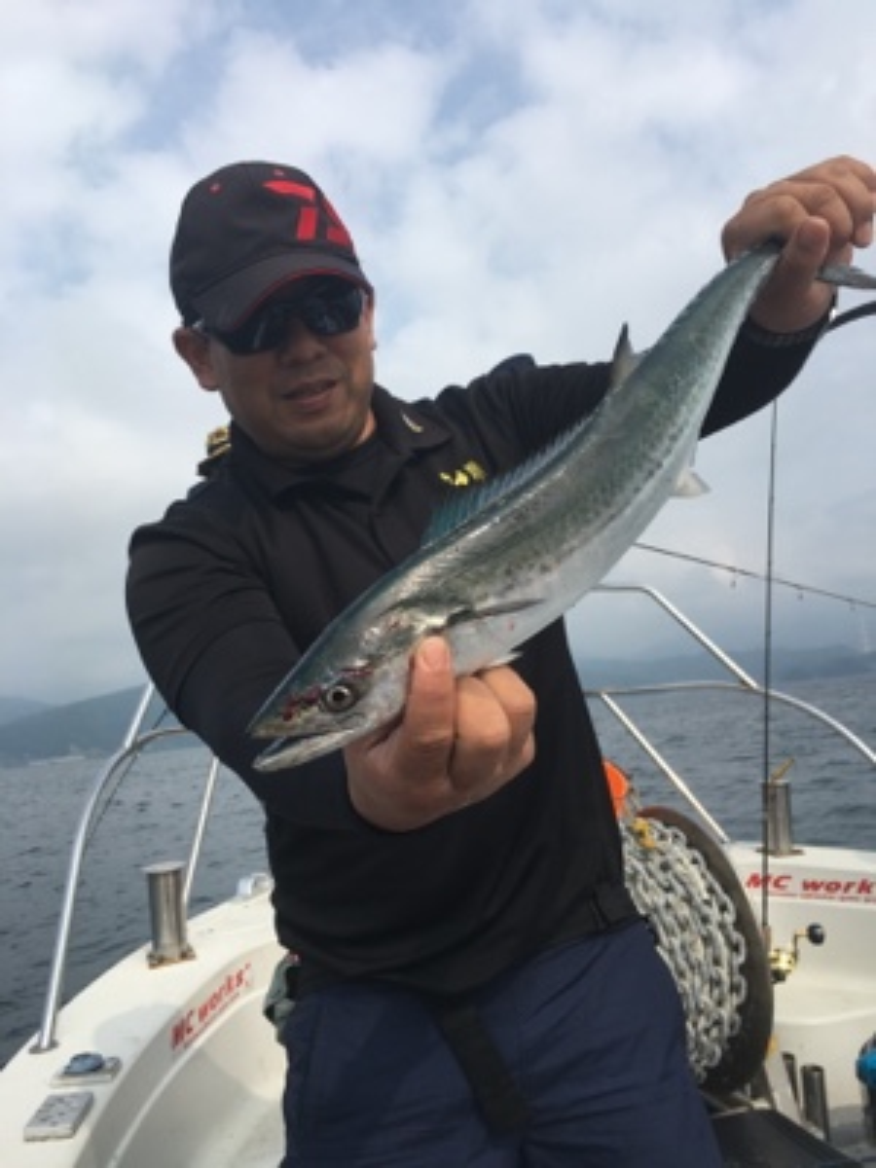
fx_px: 979
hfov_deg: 48.2
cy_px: 584
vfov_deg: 61.7
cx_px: 438
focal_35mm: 29
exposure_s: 1/1709
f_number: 2.2
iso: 25
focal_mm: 4.15
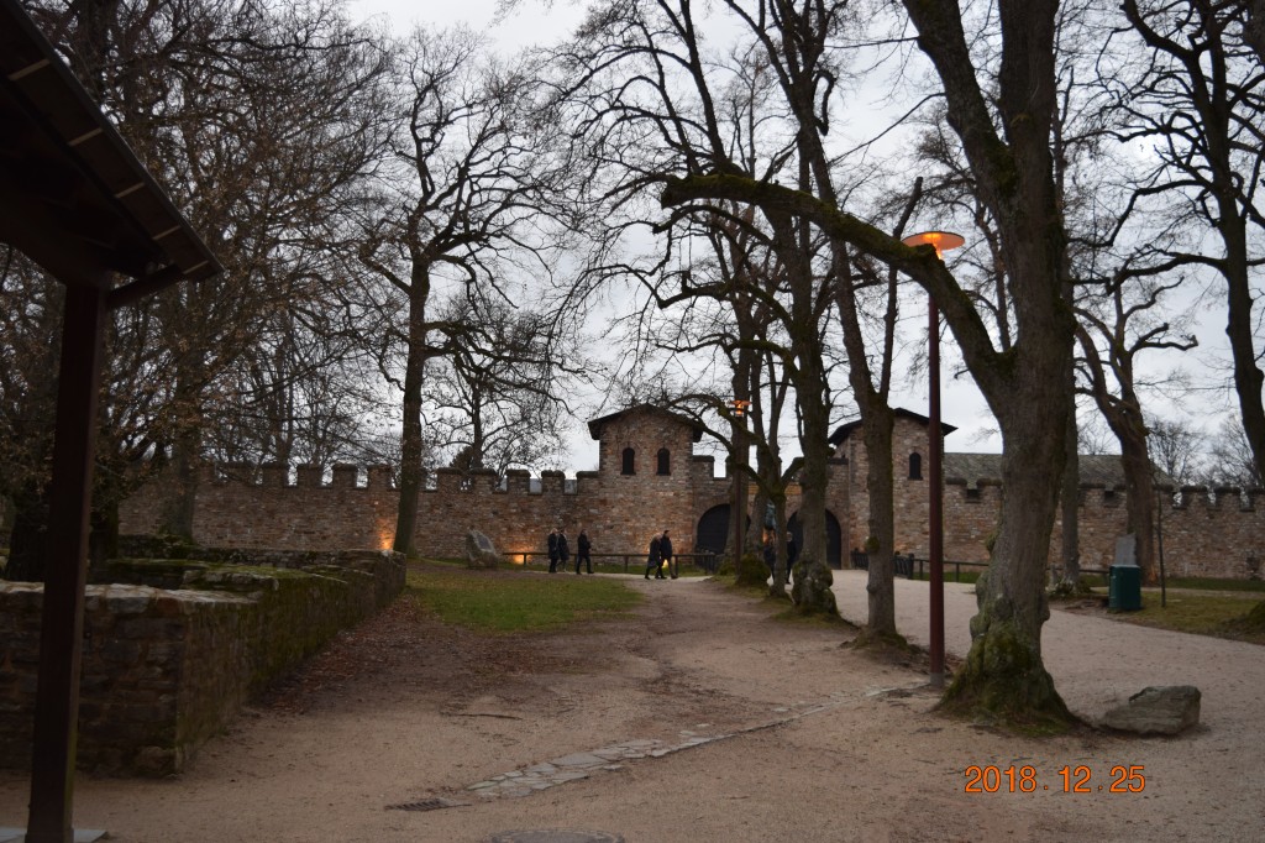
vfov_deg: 33.0
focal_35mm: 40
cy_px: 422
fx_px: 1423
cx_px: 632
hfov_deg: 47.9
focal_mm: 27
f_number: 4
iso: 720
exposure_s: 1/60
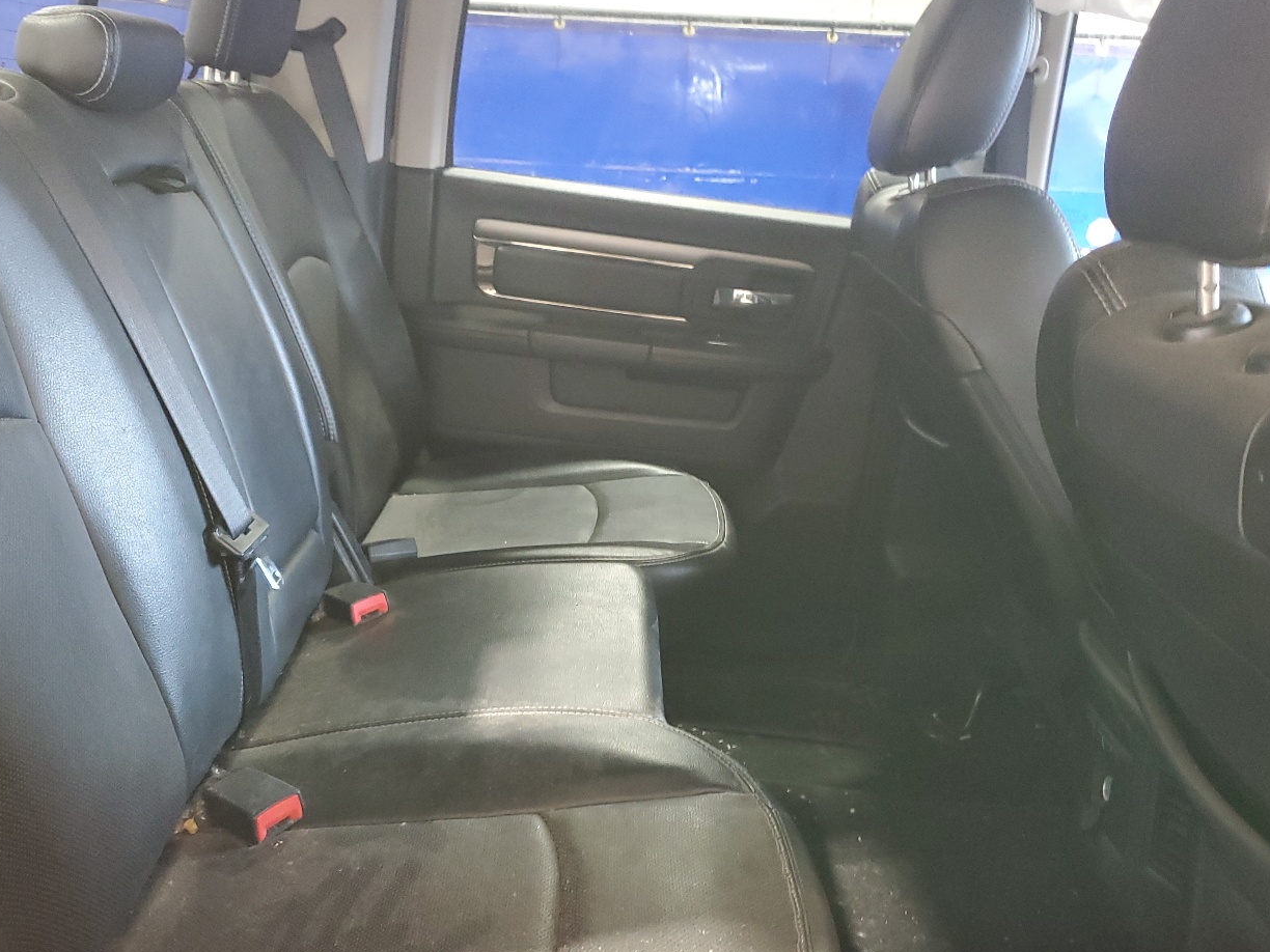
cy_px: 592
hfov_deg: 53.9
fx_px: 1247
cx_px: 599
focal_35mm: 34
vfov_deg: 41.5
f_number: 1.5
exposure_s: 1/20
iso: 317
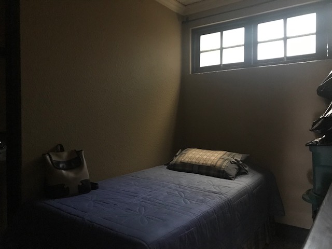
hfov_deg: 63.4
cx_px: 166
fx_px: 269
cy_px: 124
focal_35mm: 28
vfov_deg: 49.7
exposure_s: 1/4
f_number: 1.8
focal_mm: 3.99
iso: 320
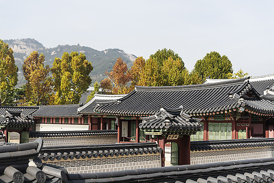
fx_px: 396
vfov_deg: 26.0
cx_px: 137
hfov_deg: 38.2
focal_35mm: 52
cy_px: 92
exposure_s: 1/500
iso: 100
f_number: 5.6
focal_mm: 52
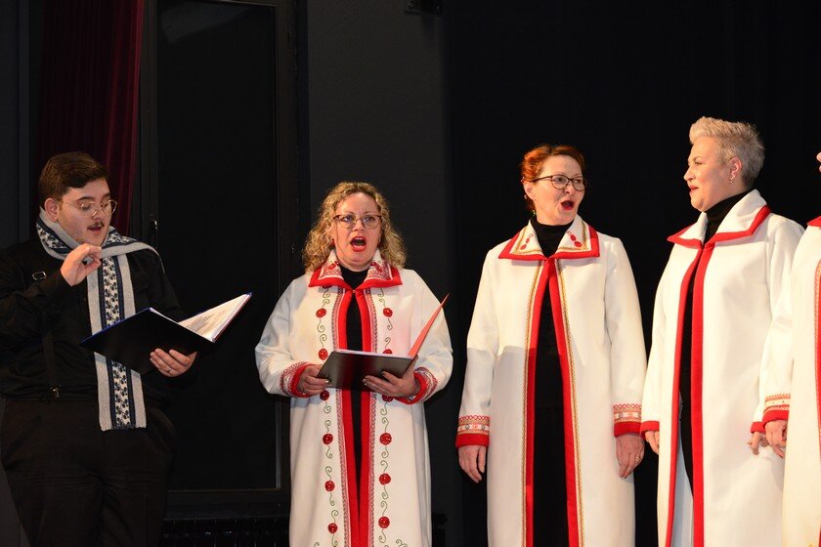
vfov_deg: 14.4
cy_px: 274
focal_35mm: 95
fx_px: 2166
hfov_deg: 21.5
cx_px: 410
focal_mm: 95
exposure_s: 1/60
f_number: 10
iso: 3200
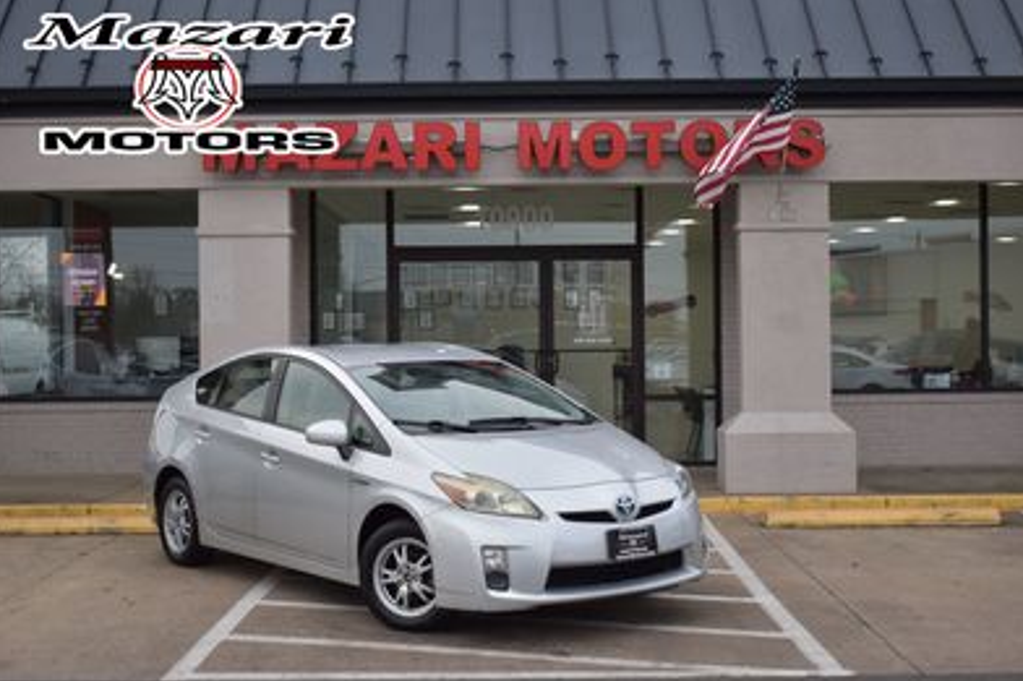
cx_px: 512
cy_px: 339
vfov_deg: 26.0
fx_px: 1477
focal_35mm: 52
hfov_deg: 38.2
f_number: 4.5
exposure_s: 1/250
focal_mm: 34
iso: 200
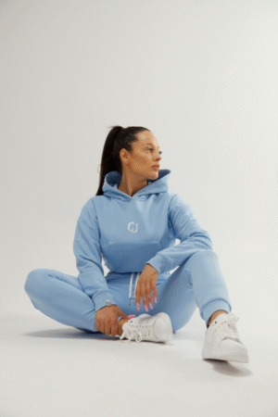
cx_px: 139
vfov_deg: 38.9
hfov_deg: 26.5
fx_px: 591
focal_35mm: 51
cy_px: 208
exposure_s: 1/160
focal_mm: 34
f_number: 4
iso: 320
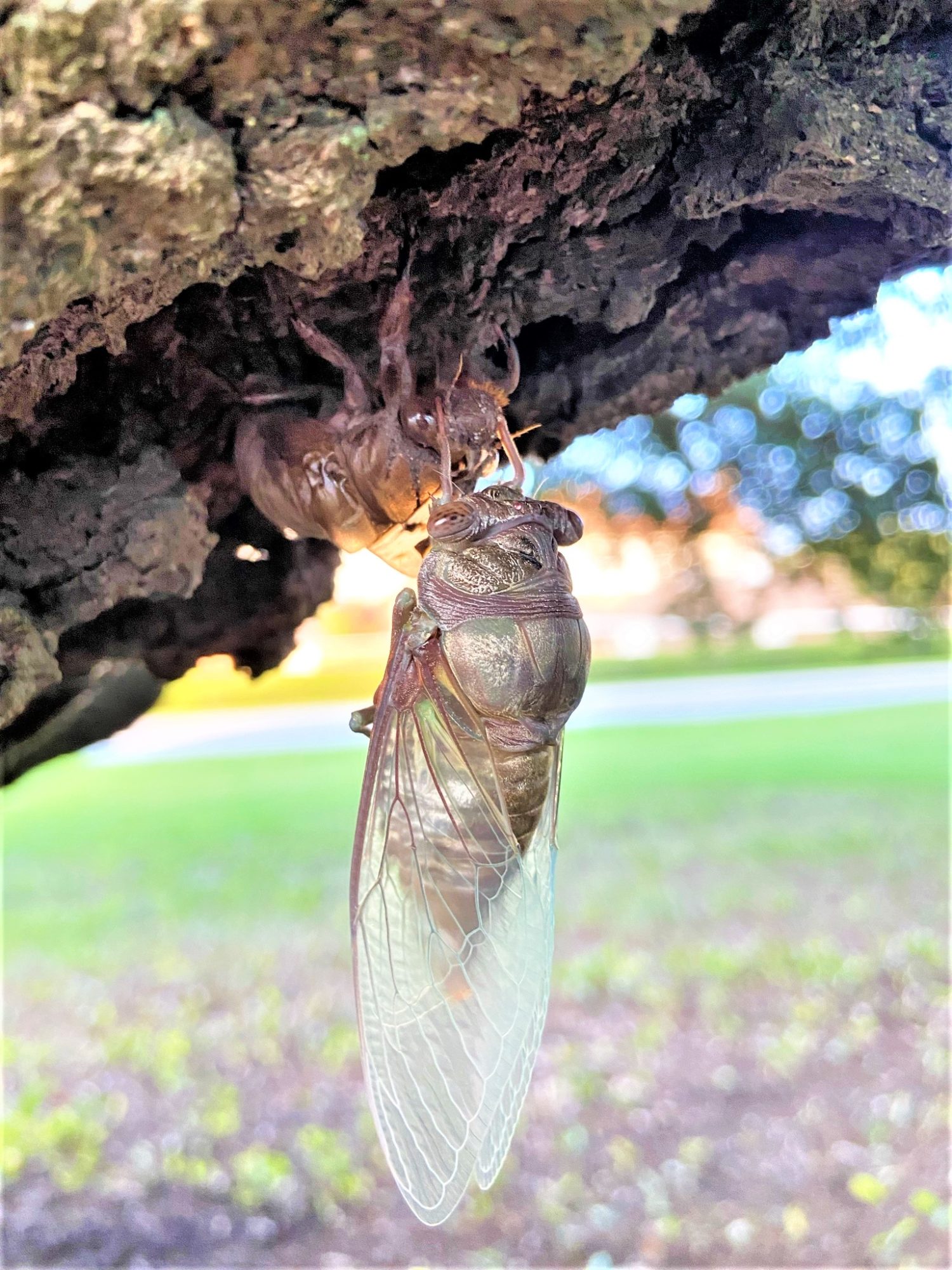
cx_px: 476
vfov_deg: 67.3
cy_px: 635
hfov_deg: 53.1
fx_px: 953
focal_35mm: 26
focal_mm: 4.25
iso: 125
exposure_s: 1/97
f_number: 1.8
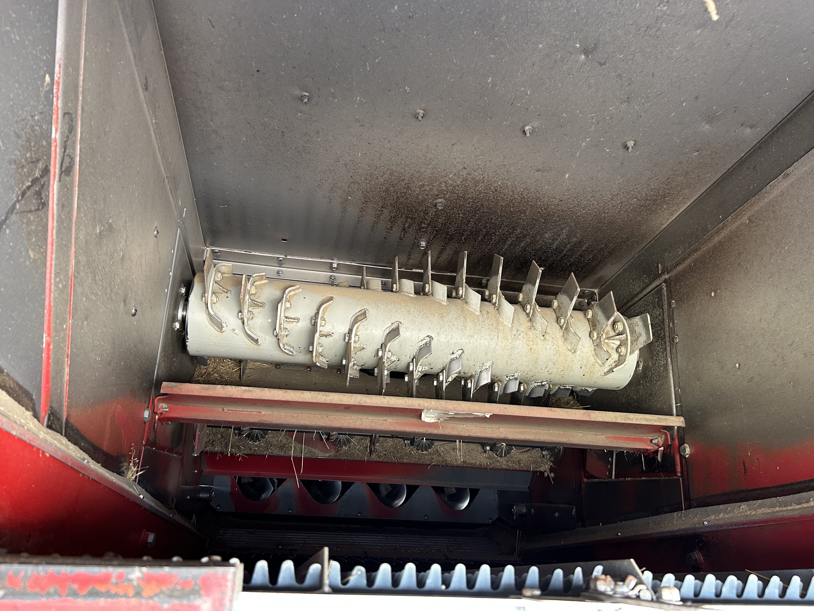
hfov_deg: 67.3
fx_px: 611
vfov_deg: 53.1
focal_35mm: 26
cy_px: 306
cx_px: 407
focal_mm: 5.7
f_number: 1.5
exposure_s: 1/60
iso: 200
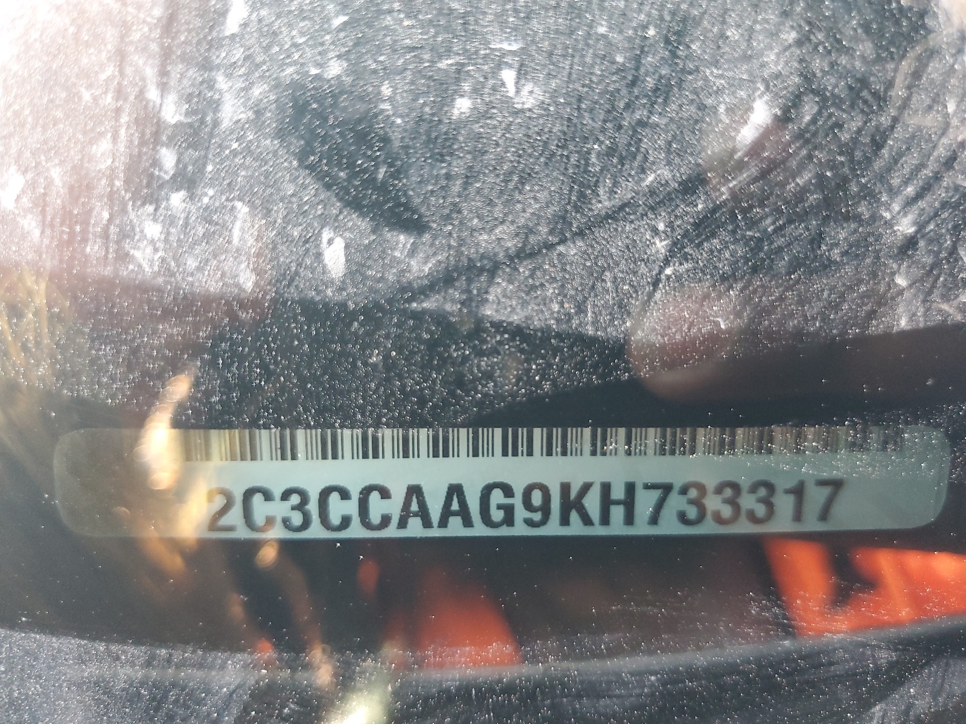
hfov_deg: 67.3
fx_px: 726
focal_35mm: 26
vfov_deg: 53.1
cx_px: 483
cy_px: 362
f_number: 1.5
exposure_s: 1/60.2
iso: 231
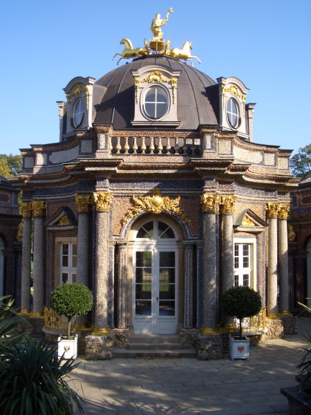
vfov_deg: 52.6
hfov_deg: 40.7
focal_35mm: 35
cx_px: 156
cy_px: 208
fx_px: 419
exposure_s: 1/200
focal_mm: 5.8
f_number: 4.3
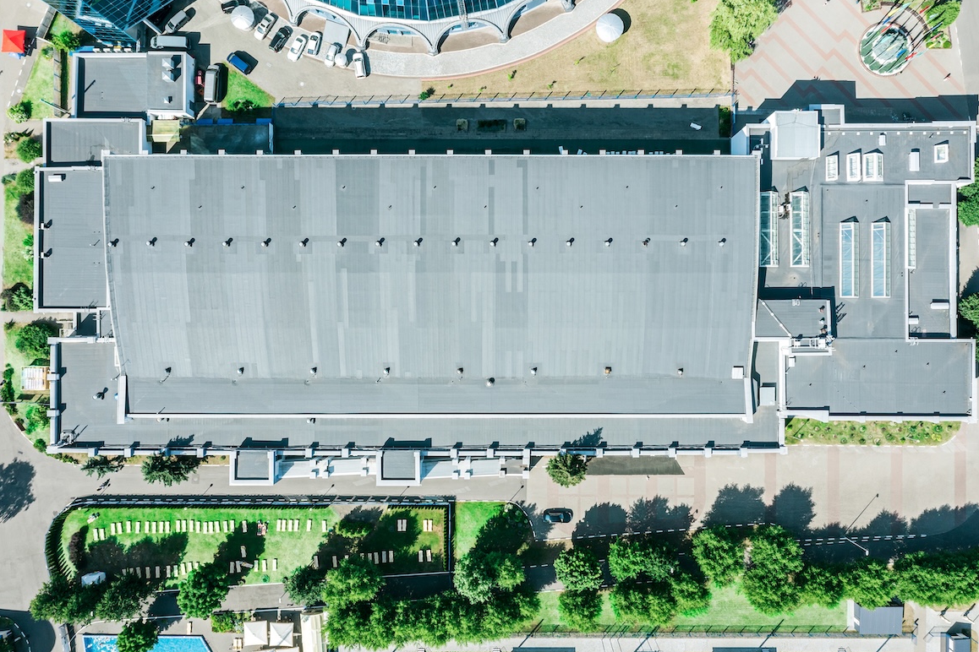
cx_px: 491
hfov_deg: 63.7
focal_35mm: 29
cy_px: 319
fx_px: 789
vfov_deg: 45.0
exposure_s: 1/240
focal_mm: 10.3
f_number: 7.1
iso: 100
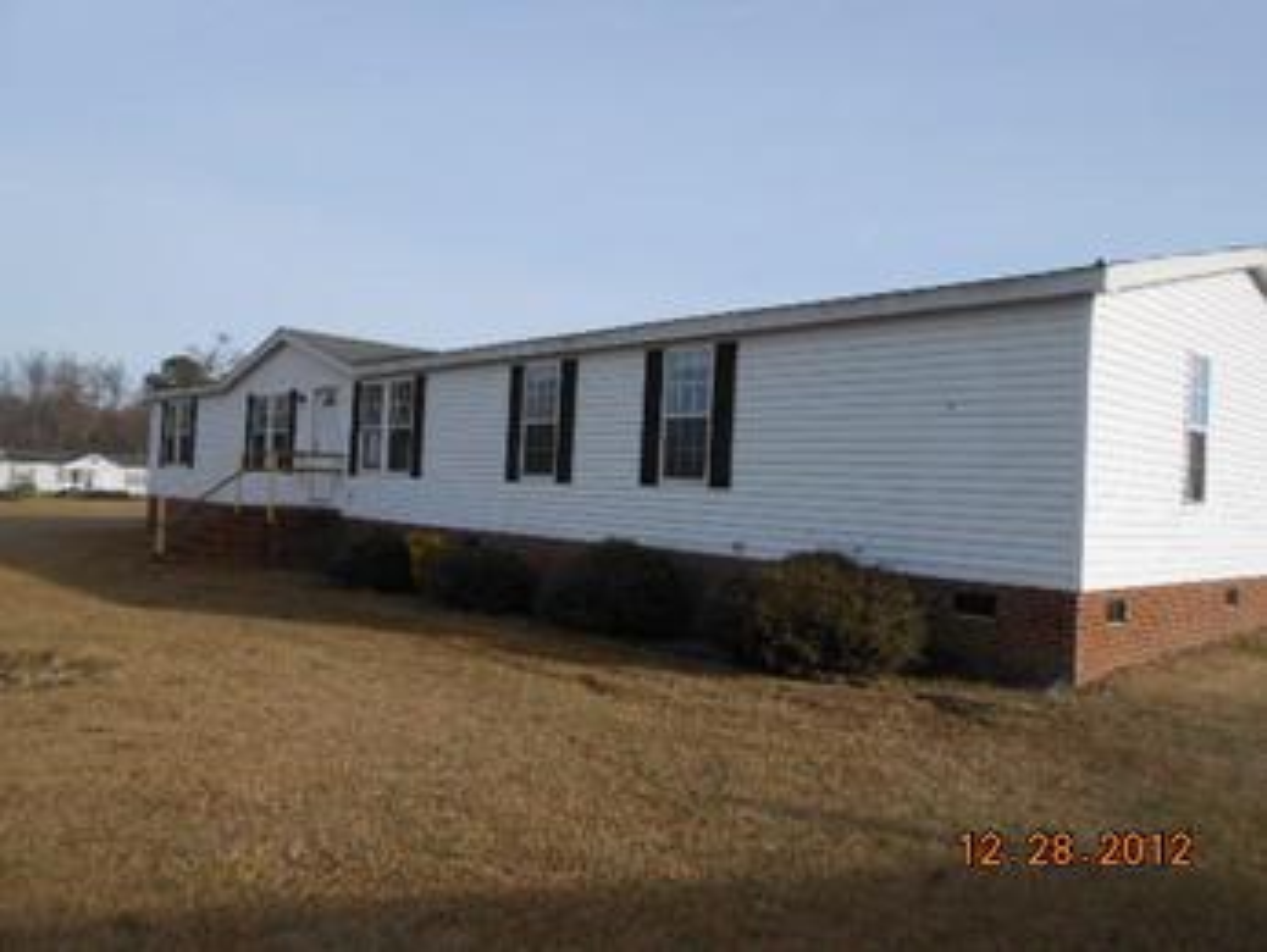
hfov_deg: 67.3
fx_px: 952
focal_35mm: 26
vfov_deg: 53.1
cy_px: 476
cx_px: 634
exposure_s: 1/800
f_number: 3.5
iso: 80
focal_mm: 4.6
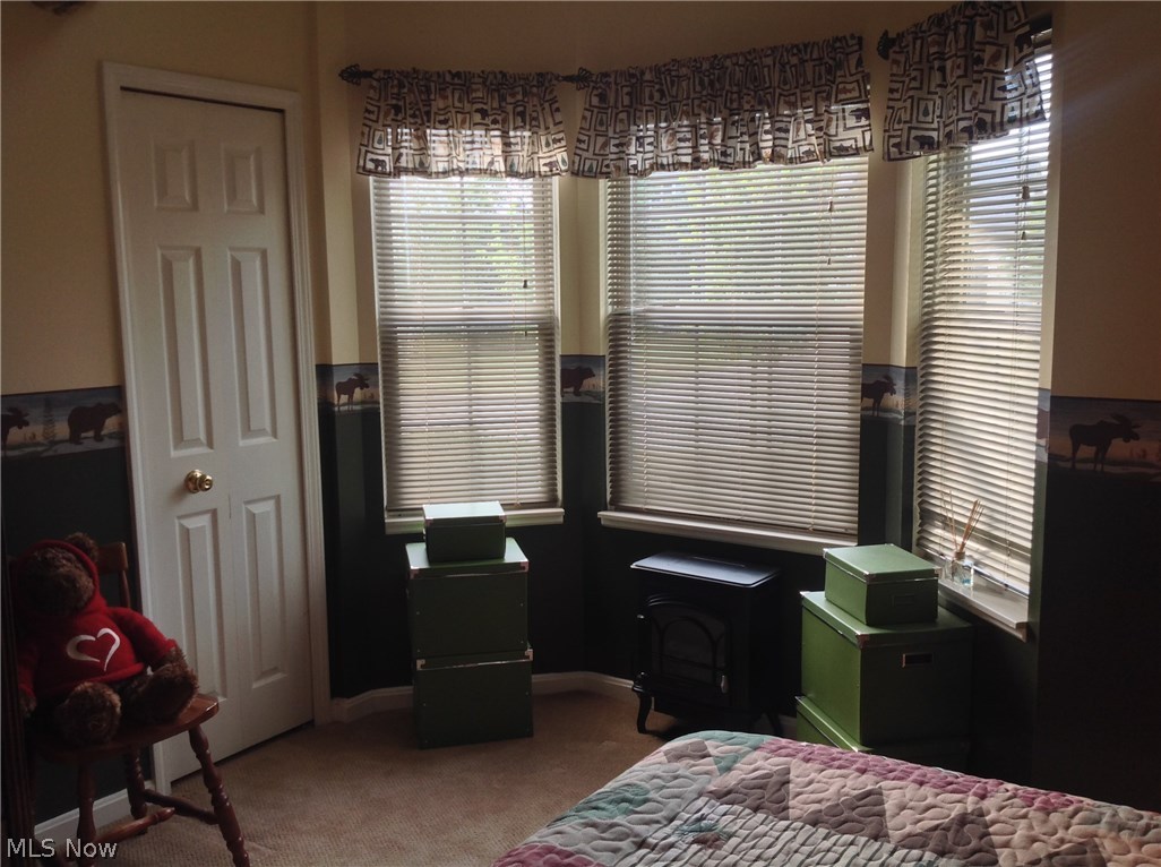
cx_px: 580
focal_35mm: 35
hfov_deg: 52.7
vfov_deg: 40.6
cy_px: 434
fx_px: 1172
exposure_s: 1/60
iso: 50
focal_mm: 4.28
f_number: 2.4
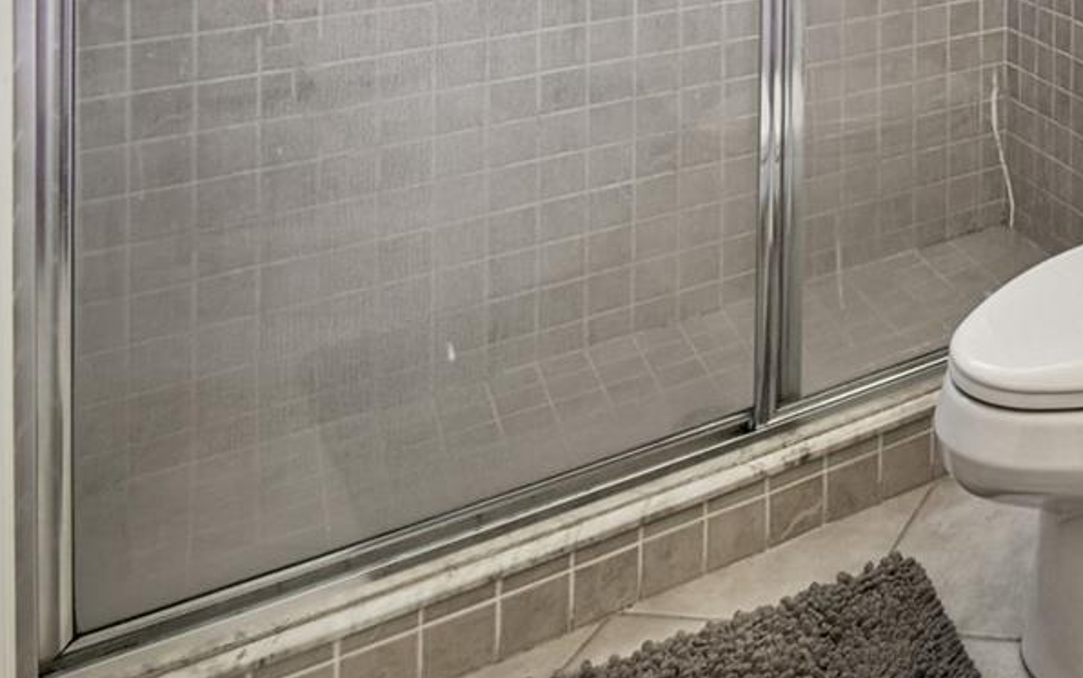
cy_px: -282
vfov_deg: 25.3
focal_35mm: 41
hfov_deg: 36.8
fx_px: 1211
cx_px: 1305
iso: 100
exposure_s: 1/2
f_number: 7.1
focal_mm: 10
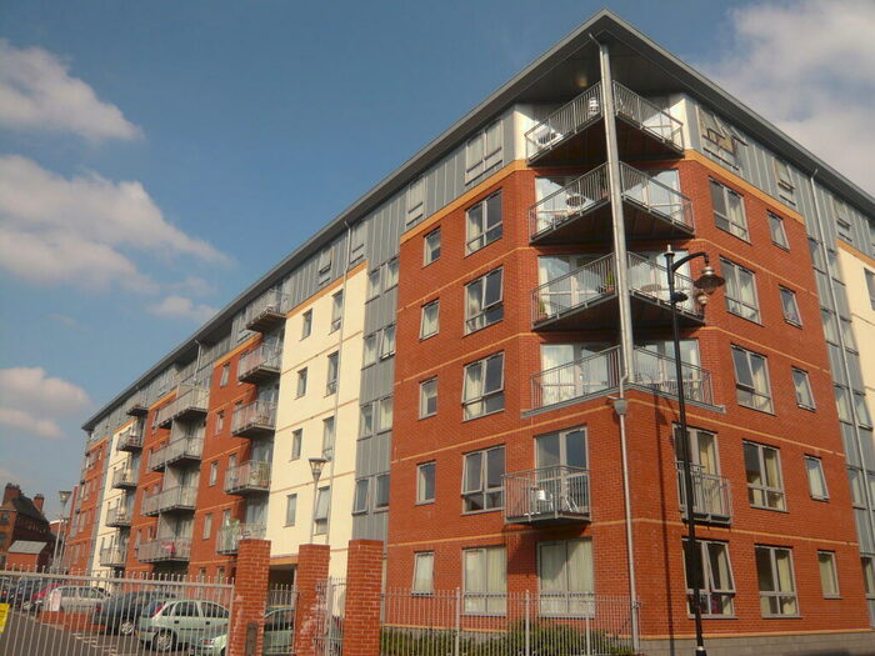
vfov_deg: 49.7
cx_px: 438
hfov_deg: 63.4
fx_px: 708
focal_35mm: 28
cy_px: 328
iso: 100
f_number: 8
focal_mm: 4.6
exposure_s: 1/250
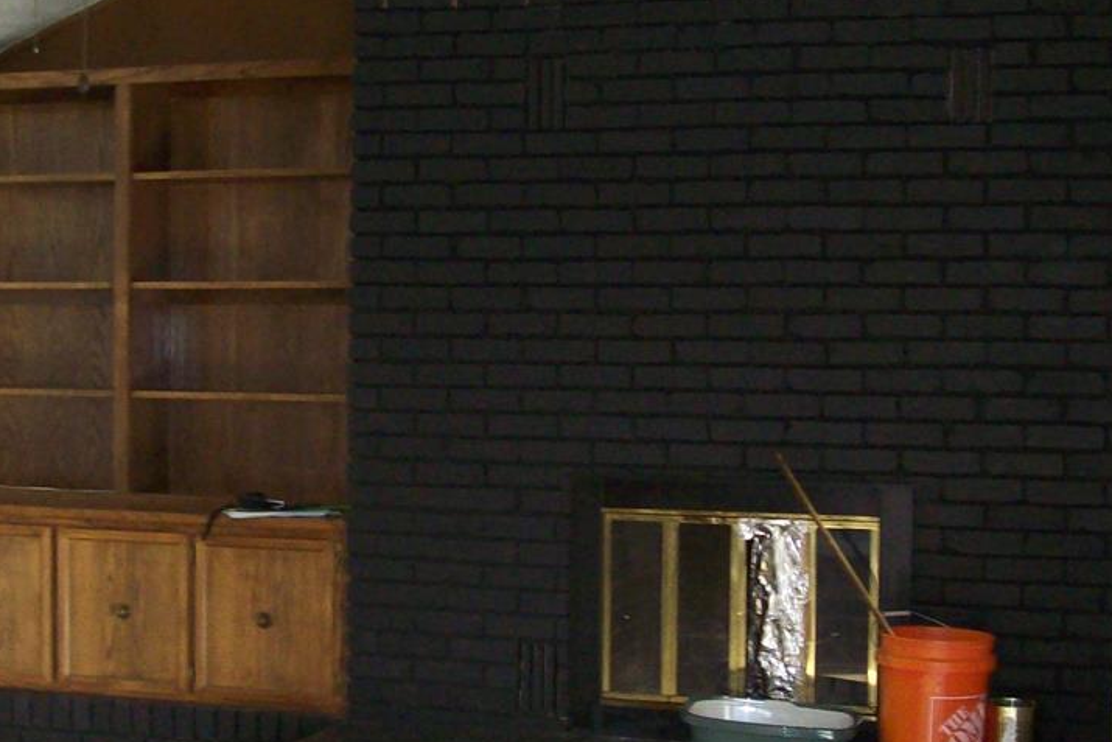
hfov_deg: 30.1
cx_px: 519
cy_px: 438
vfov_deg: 20.3
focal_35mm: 67
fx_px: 2070
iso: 200
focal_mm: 6
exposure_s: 1/64
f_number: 2.7
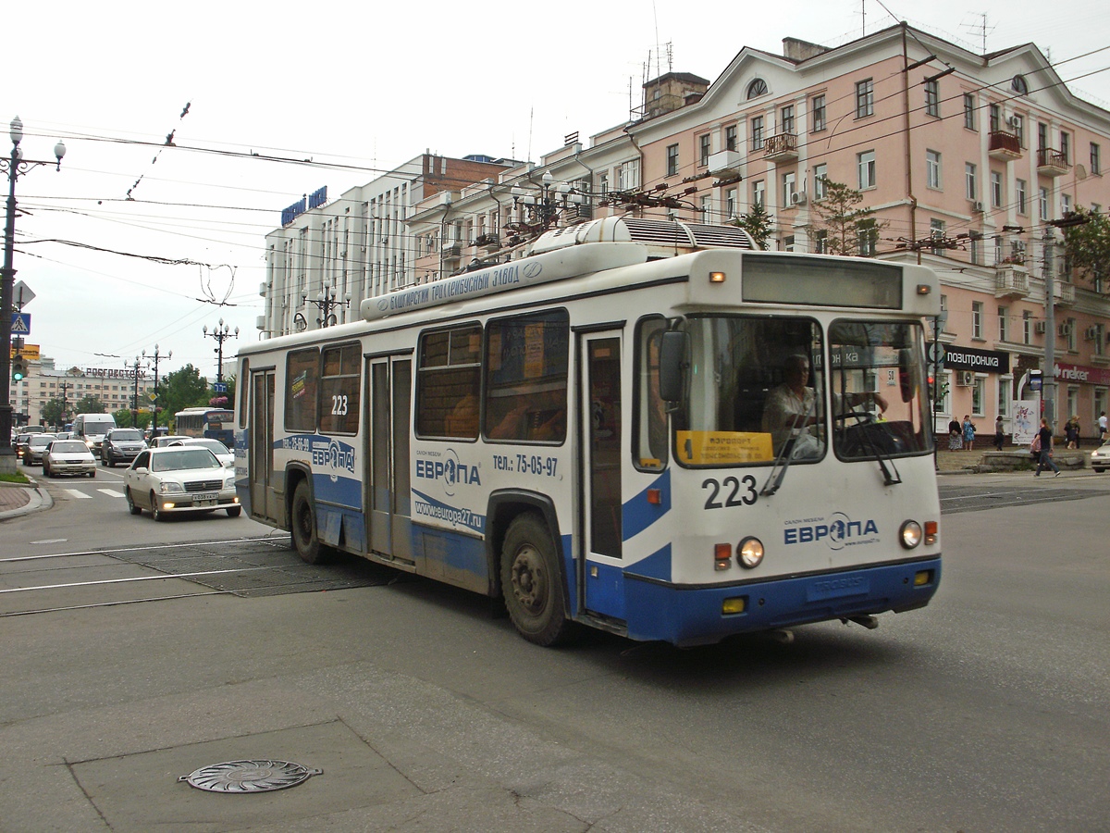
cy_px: 416
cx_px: 555
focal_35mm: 36
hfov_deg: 51.4
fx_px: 1154
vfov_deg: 39.7
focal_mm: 6.3
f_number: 5.6
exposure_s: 1/125
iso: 100
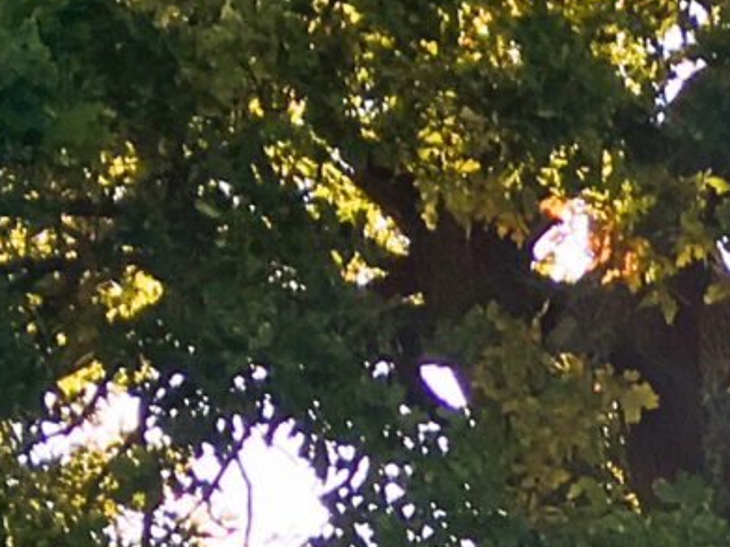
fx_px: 4006
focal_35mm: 190
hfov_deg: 9.7
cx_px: 1443
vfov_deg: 7.1
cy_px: 1559
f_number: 2.2
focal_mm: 4.15
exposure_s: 1/364
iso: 25
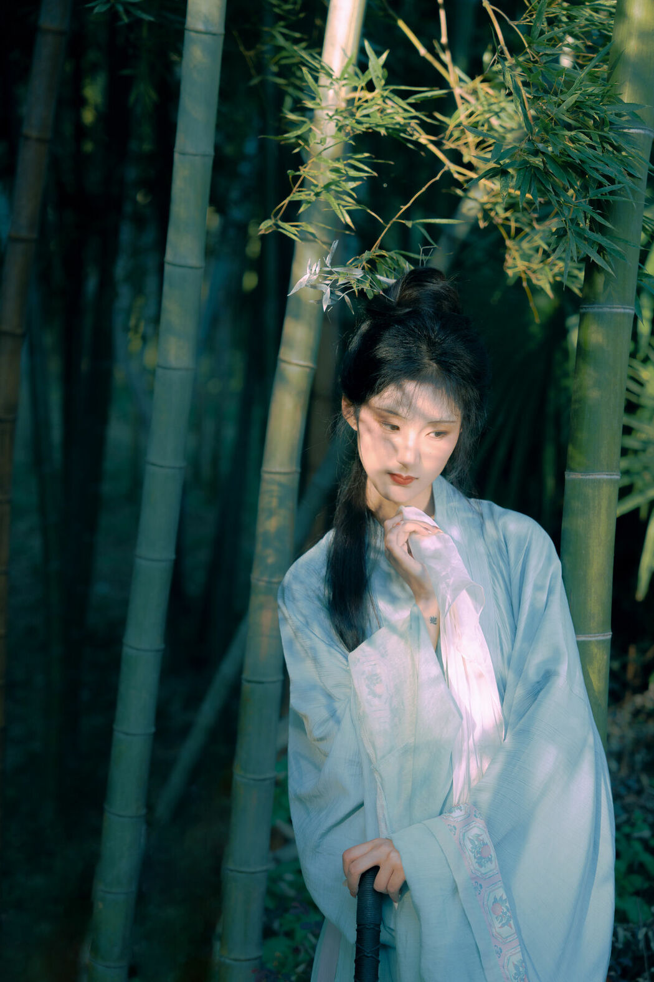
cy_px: 491
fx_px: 1907
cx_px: 327
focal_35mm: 70
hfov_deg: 19.5
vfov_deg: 28.8
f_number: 2.8
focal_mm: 70
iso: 200
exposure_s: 1/400
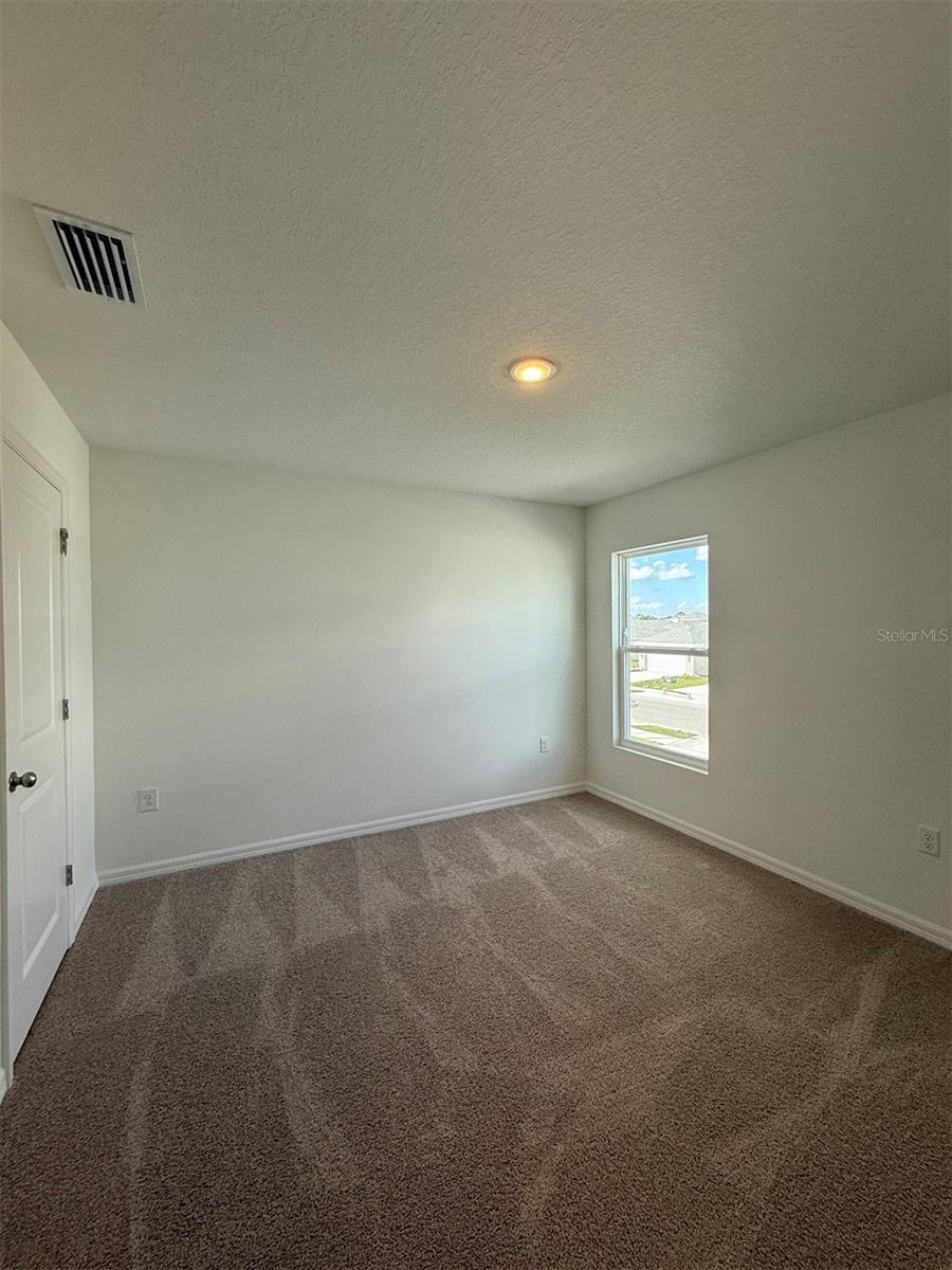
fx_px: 513
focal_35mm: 14
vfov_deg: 102.1
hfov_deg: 85.7
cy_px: 635
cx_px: 476
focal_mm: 2.22
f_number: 2.2
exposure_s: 1/172
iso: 64
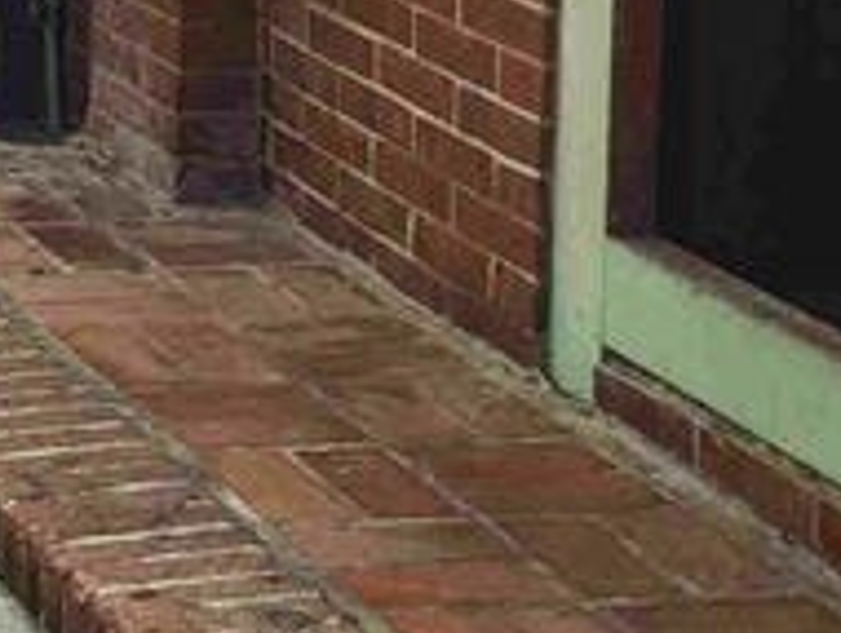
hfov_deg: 12.6
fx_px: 3527
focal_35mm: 145
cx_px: -593
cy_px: -478
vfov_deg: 9.8
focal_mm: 8.72
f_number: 2
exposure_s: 1/273
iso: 50
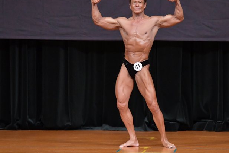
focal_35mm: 339
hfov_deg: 6.1
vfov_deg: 4.1
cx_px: 138
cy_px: 61
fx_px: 2156
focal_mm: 180
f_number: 5.6
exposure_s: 1/400
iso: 5000
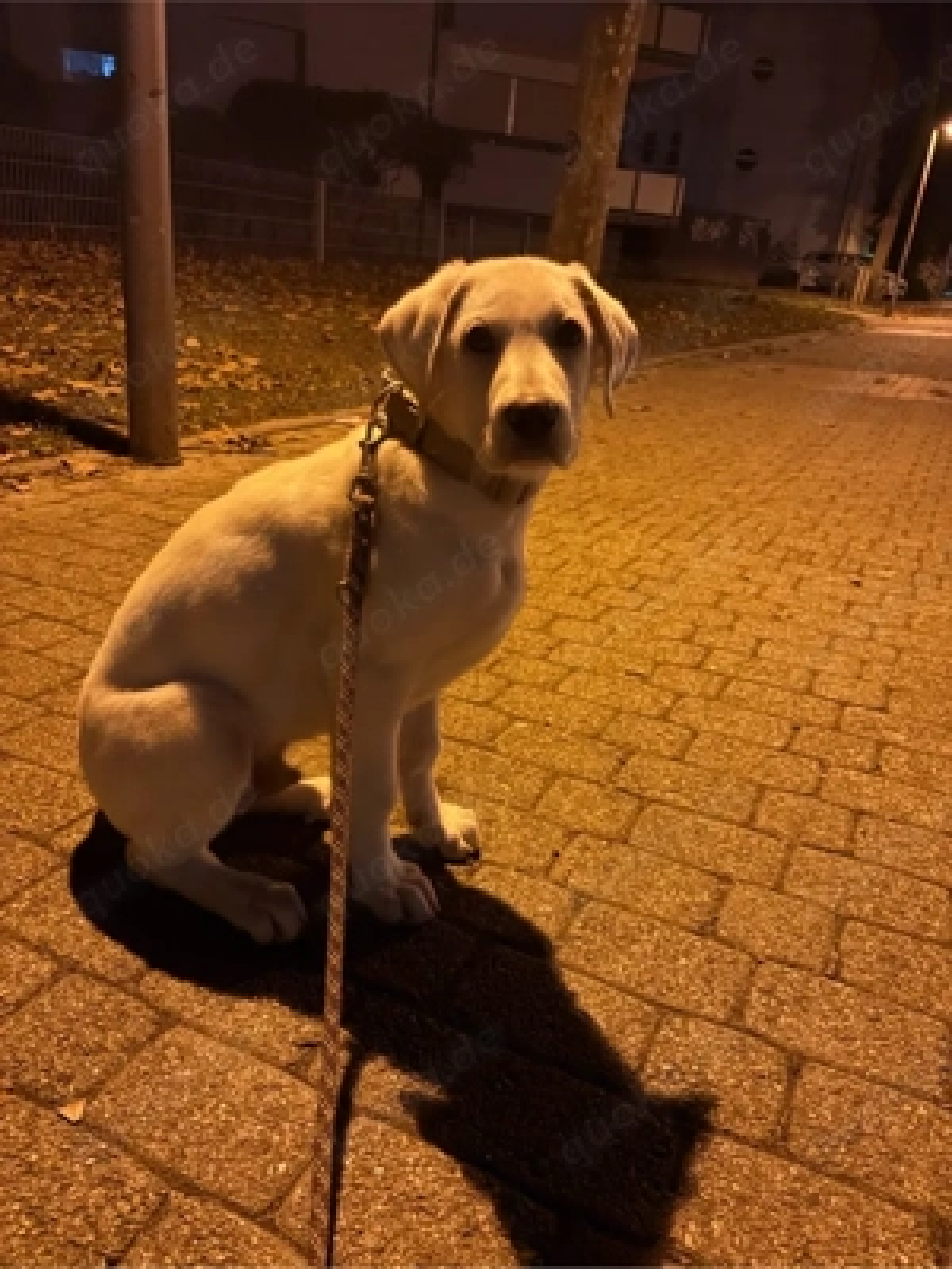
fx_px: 953
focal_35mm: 26
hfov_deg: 53.1
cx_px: 476
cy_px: 634
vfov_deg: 67.3
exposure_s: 1/20
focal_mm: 5.96
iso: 800
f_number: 1.6
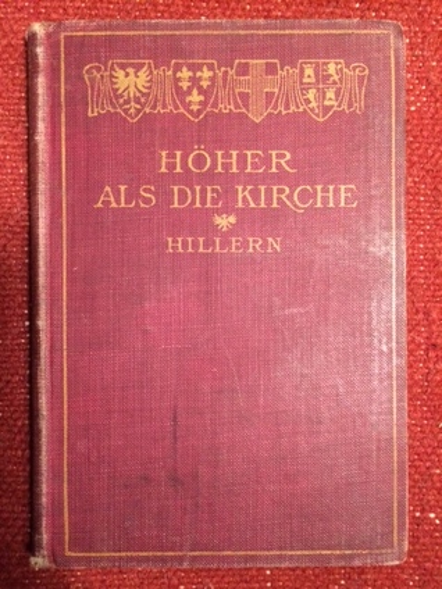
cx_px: 221
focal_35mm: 29
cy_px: 294
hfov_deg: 48.2
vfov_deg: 61.7
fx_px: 494
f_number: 2.2
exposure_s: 1/15
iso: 320
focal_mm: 4.15
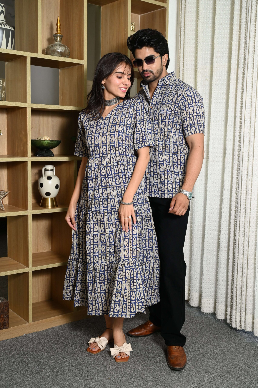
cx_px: 129
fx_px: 452
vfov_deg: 46.4
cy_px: 194
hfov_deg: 31.8
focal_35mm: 42
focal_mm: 42
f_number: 5
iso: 500
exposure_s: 1/160
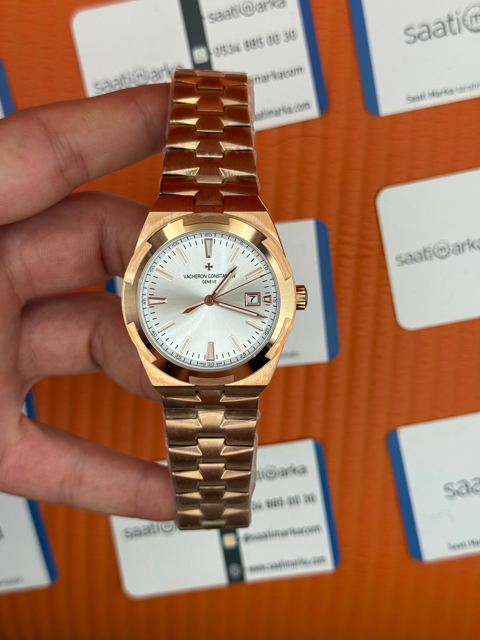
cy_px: 320
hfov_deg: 30.3
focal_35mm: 48
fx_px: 887
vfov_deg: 39.7
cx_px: 240
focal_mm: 6.76
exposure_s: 1/828
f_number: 1.78
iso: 64
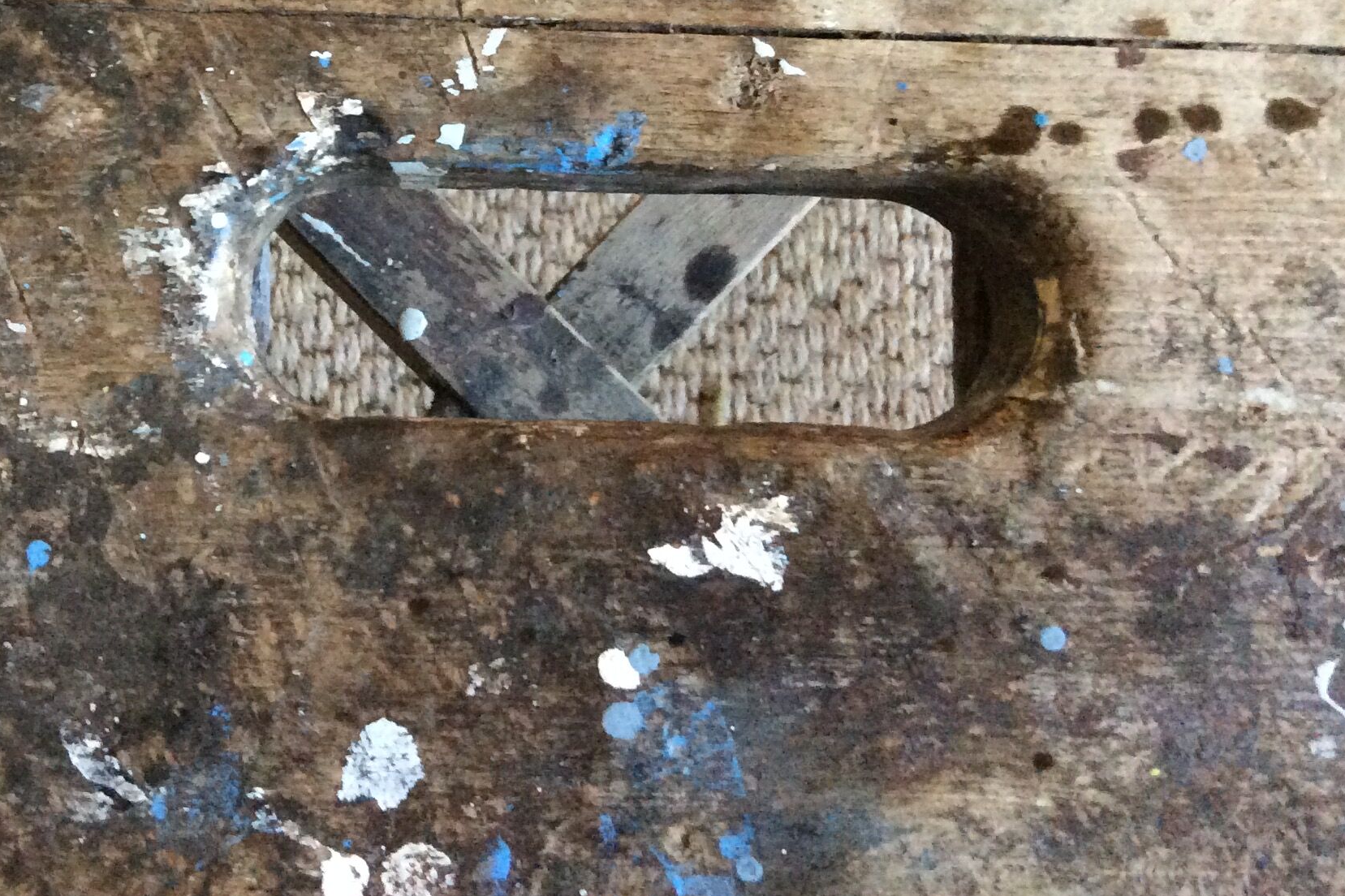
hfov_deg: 37.7
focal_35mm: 52
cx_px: 425
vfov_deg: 25.4
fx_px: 1942
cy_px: 135
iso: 320
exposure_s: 1/17
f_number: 2.4
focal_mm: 3.3
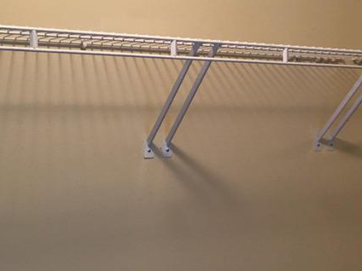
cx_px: 353
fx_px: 732
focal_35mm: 70
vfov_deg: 21.0
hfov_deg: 26.4
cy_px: 169
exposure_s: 1/15
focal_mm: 4.15
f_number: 2.2
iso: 40
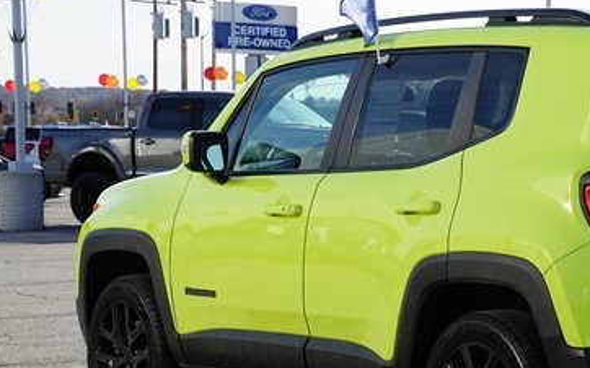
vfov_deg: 11.0
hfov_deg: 17.3
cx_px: 515
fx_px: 1913
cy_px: 239
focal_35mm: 119
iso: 100
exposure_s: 1/100
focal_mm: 66
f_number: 11
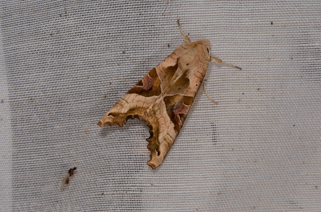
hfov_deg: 14.1
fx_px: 1295
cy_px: 104
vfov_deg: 9.4
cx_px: 162
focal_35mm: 146
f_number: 25
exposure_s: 1/60
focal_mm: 85
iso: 100
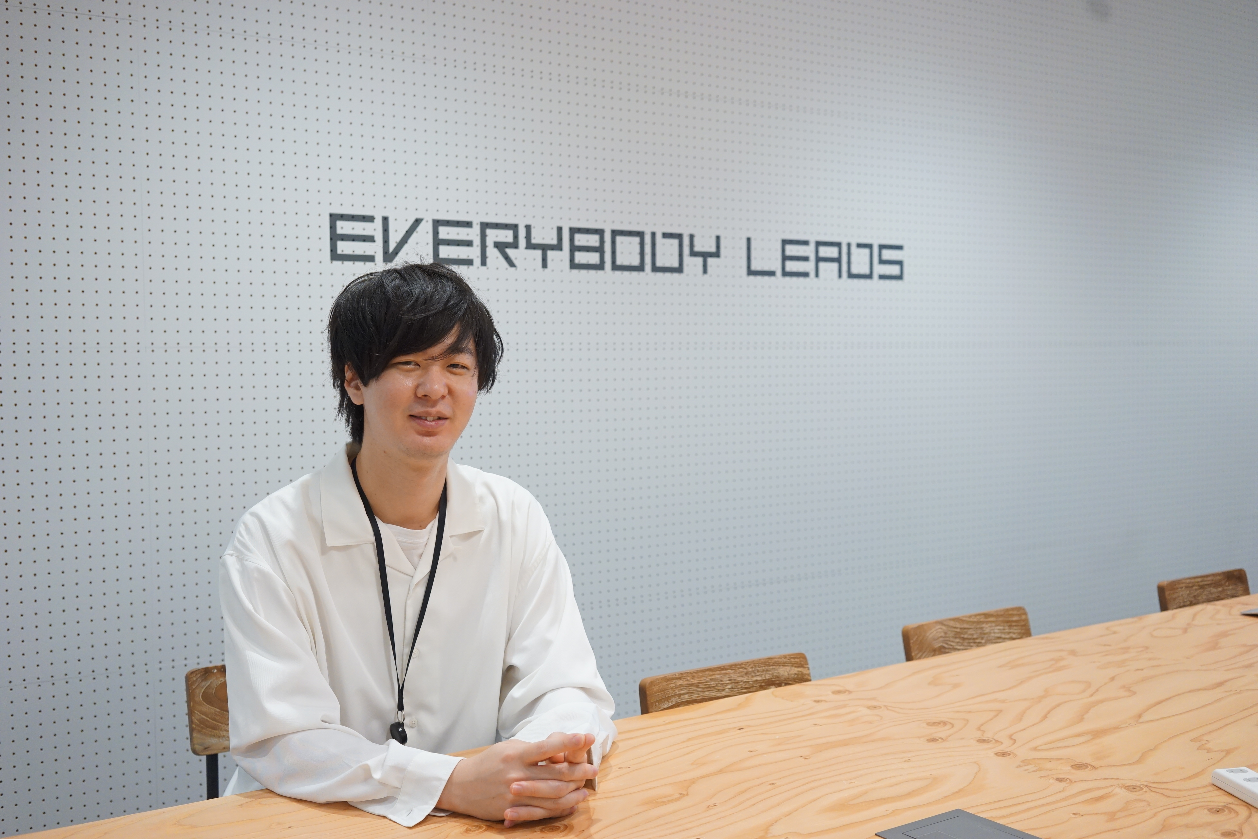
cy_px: 420
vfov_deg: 37.9
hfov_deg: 54.4
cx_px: 629
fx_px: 1223
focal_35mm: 35
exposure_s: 1/160
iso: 1250
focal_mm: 35
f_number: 4
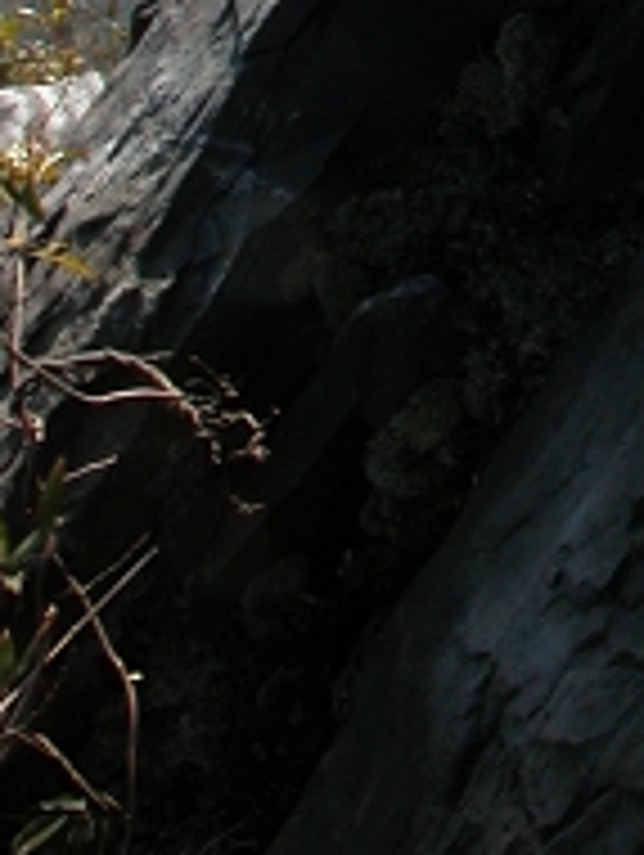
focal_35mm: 138
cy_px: -648
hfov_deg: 10.5
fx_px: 3416
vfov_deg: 13.0
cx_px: 923
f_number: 4
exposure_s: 1/91.9
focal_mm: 8.9
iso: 100
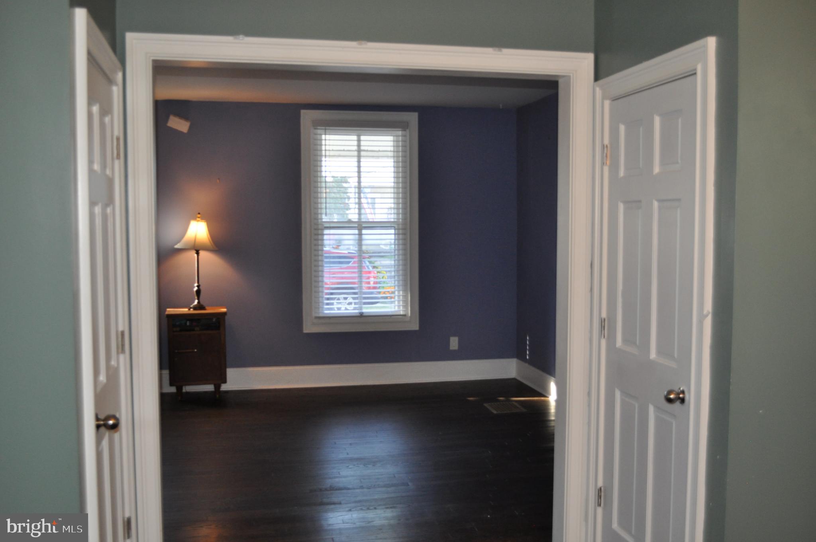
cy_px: 271
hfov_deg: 53.2
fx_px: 815
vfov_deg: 36.8
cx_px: 408
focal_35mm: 36
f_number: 4
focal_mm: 24
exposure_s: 1/100
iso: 800
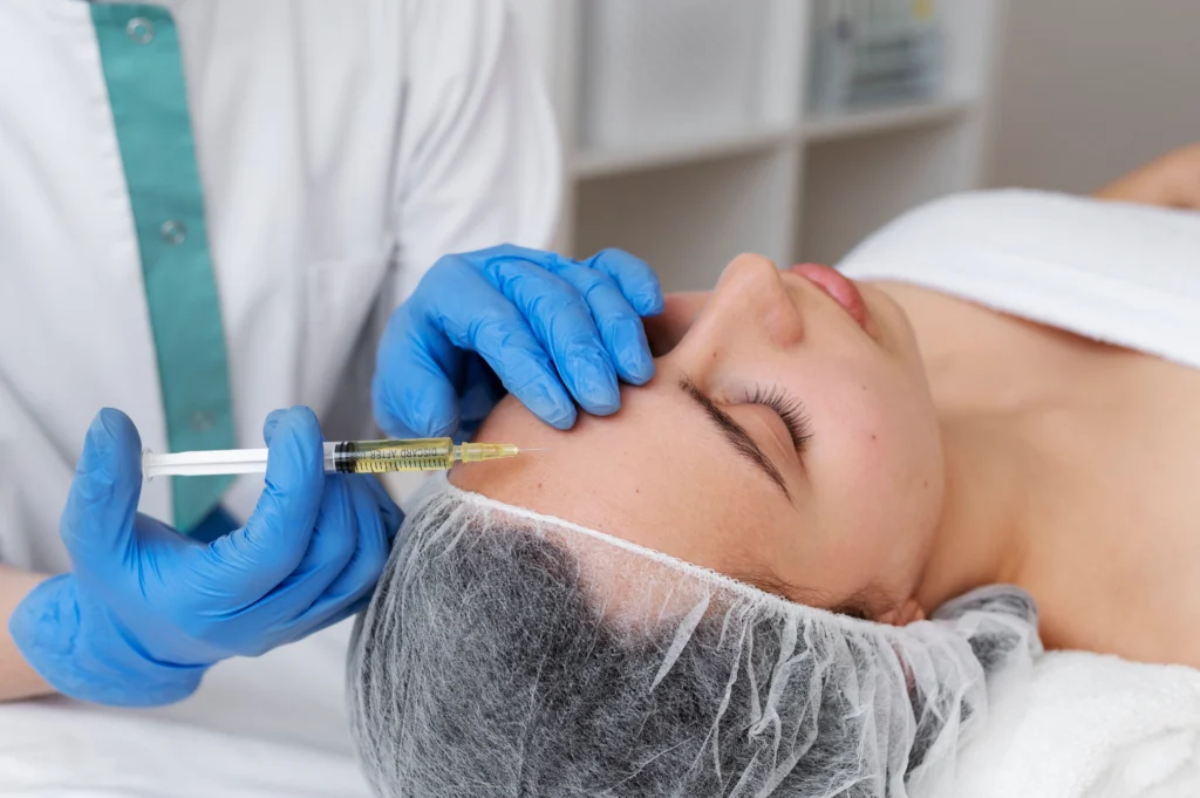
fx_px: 1665
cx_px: 600
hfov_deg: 39.6
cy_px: 399
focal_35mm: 50
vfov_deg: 26.9
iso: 640
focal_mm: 50
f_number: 5
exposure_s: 1/500
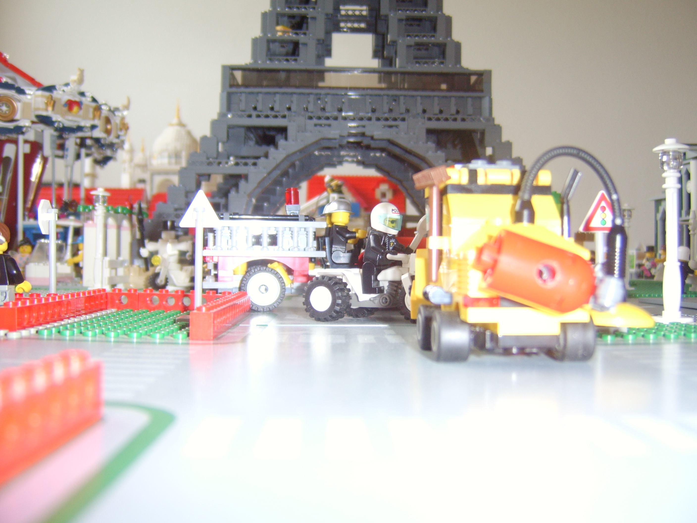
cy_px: 262
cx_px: 348
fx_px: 624
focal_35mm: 31
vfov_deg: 45.4
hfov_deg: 58.4
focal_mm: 8.13
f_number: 2.7
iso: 141
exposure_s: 1/30
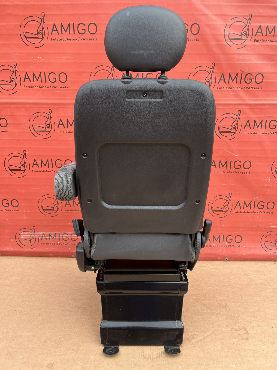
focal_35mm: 26
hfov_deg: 53.1
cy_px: 185
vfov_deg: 67.3
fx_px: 277
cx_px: 138
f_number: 1.6
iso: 64
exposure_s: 1/122
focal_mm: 5.1
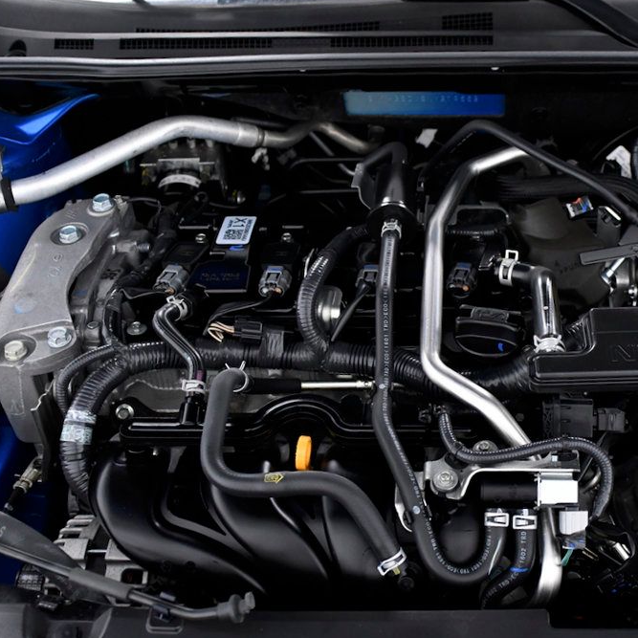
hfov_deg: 35.2
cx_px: 485
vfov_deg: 36.1
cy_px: 319
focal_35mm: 47
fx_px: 980
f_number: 3.5
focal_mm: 24
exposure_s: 1/250
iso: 2500
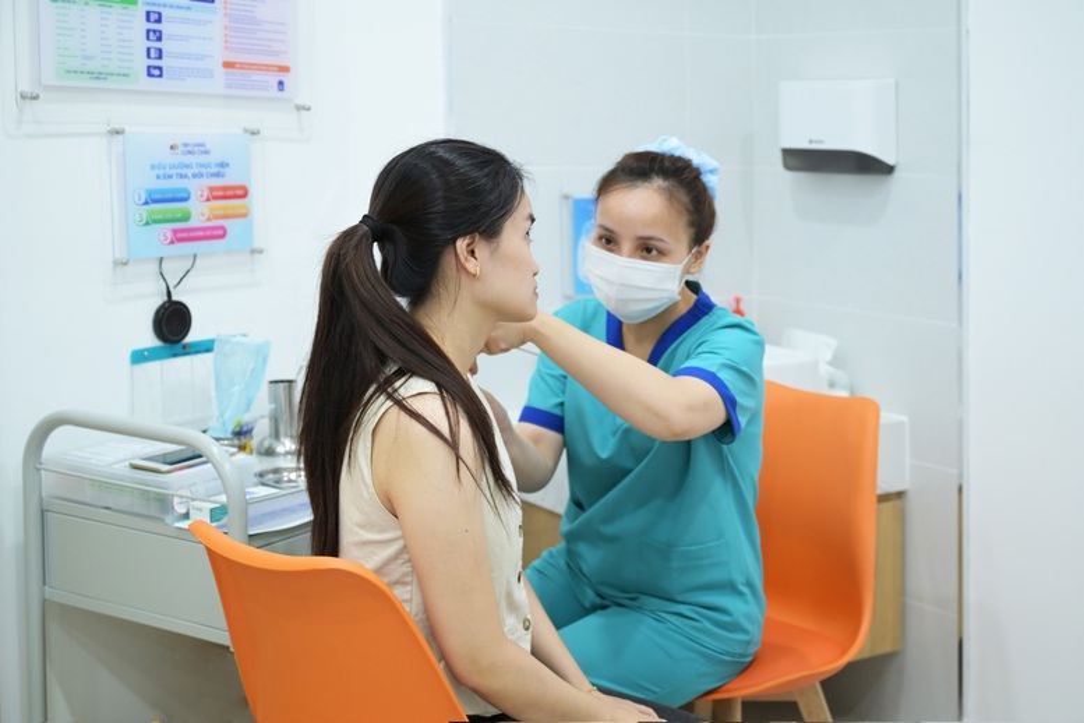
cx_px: 542
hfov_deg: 40.3
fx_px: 1475
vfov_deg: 27.5
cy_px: 362
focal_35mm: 49
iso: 1600
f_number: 4.5
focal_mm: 49
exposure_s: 1/160
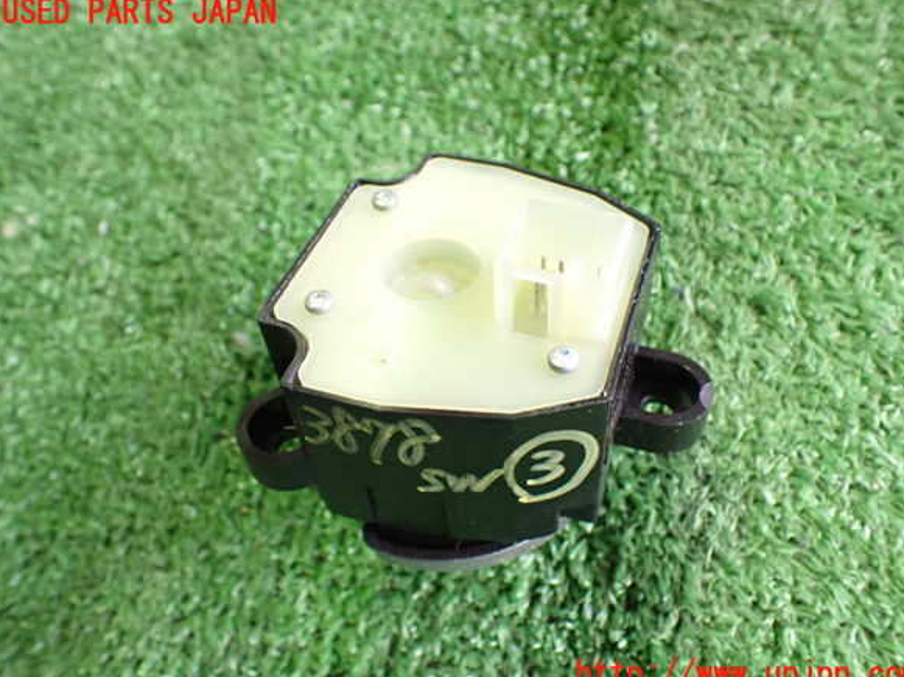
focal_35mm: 31
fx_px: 809
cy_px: 344
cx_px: 461
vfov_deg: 45.4
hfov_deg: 58.4
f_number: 2.3
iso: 800
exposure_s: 1/60
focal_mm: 5.4
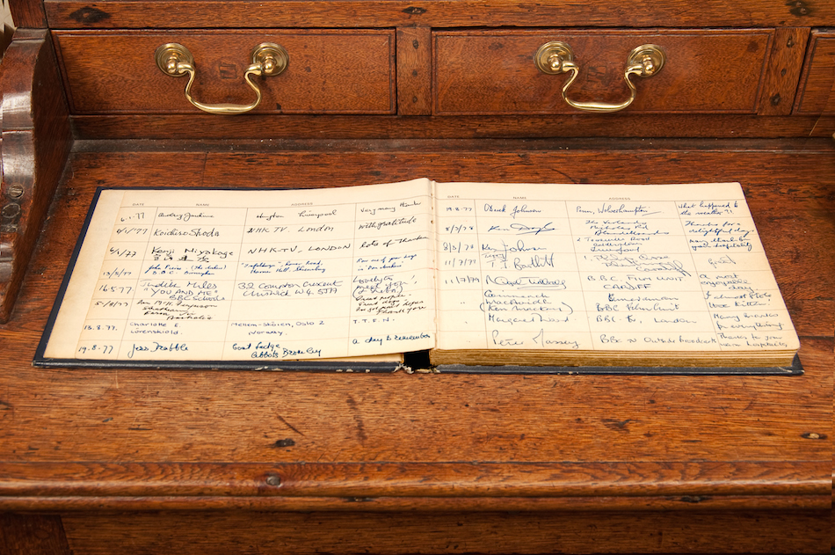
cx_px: 418
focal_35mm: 51
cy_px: 278
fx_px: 1181
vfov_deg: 26.4
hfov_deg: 38.9
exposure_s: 1/125
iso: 250
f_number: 8
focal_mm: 34
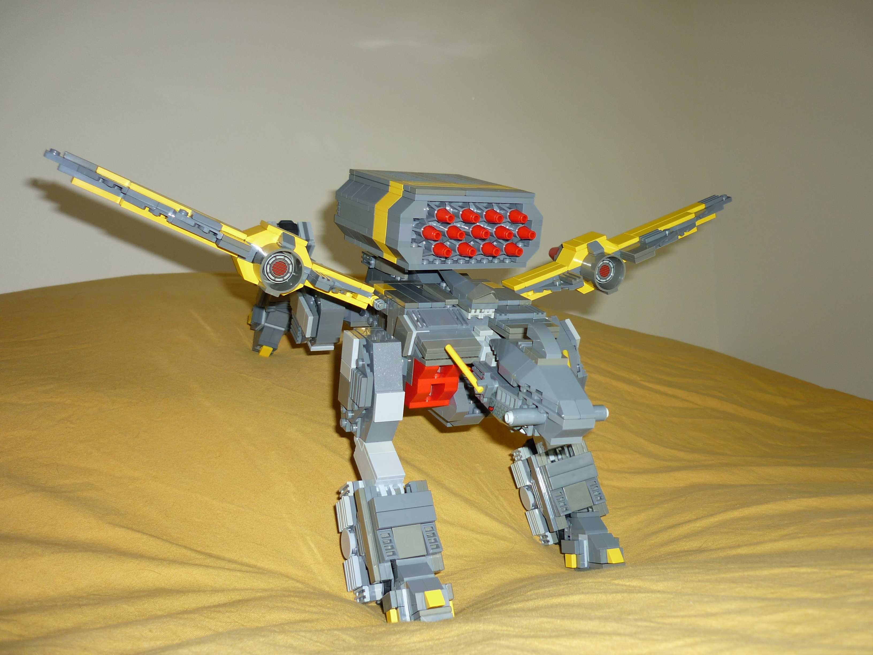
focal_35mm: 33
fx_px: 832
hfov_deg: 55.4
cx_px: 436
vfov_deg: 42.9
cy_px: 328
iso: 100
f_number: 2.8
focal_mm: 5.5
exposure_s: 1/30
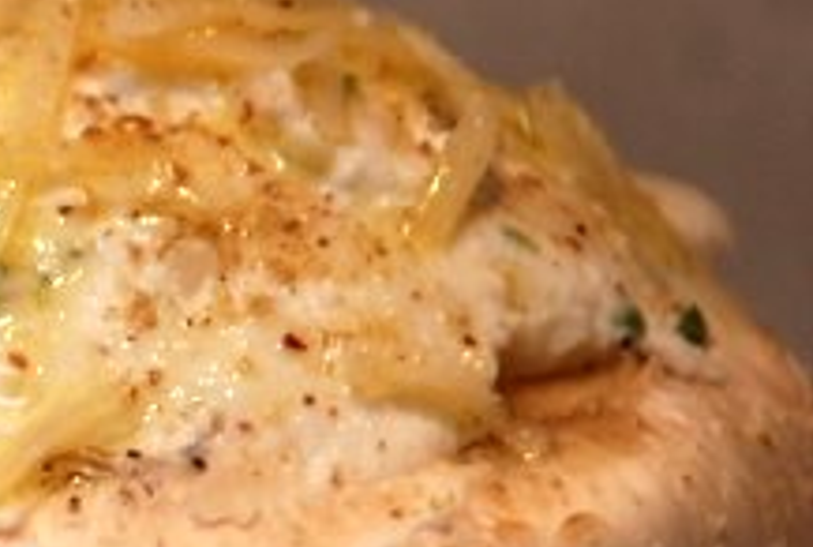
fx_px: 16867
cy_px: 311
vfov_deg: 1.9
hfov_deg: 2.8
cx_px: -562
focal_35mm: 745
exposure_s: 1/40
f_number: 5.6
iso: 160
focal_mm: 135
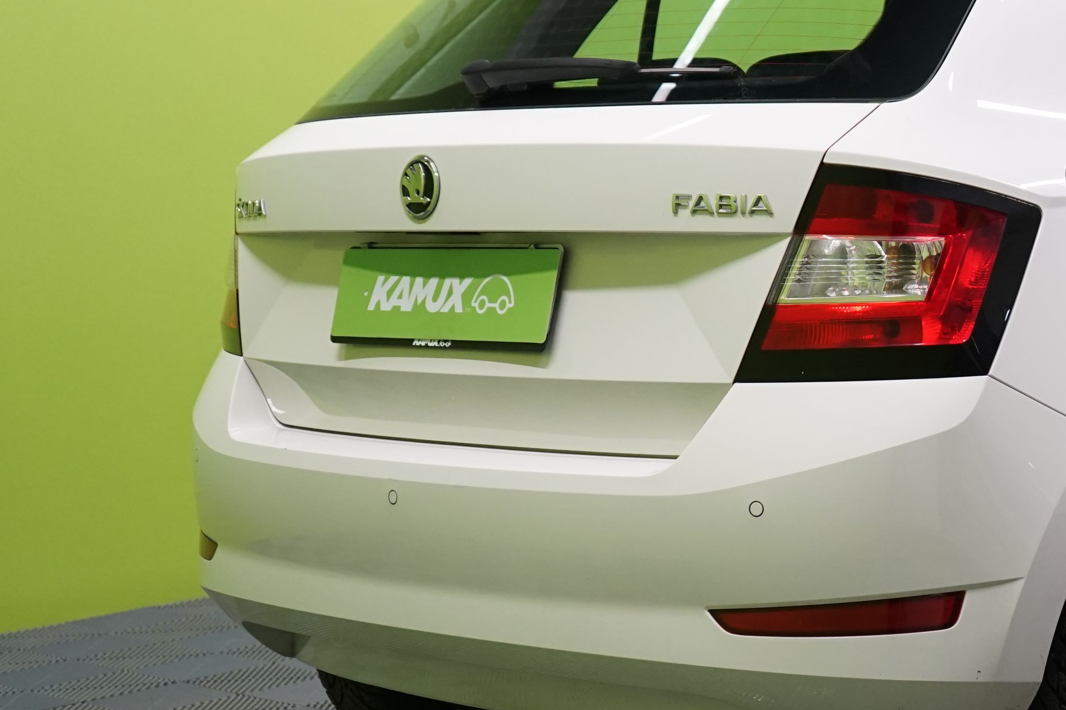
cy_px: 346
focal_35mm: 86
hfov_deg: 22.3
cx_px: 1177
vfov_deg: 15.9
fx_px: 2546
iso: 1250
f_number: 4
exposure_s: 1/50
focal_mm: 35
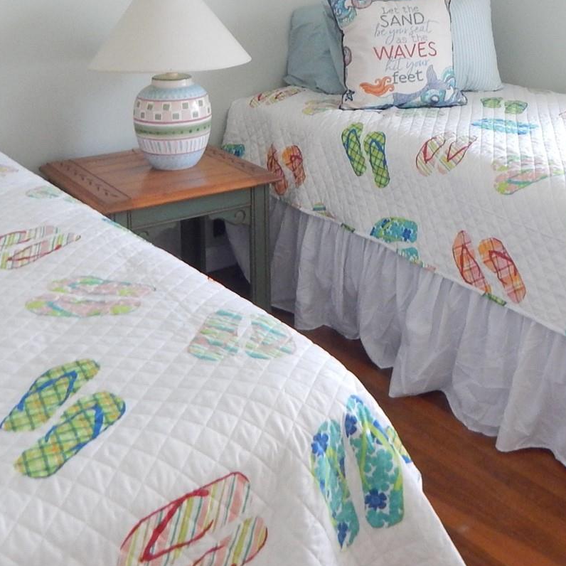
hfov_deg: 33.8
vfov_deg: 32.1
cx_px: 360
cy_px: 40
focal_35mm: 50
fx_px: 925
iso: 400
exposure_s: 1/25
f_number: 3
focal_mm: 4
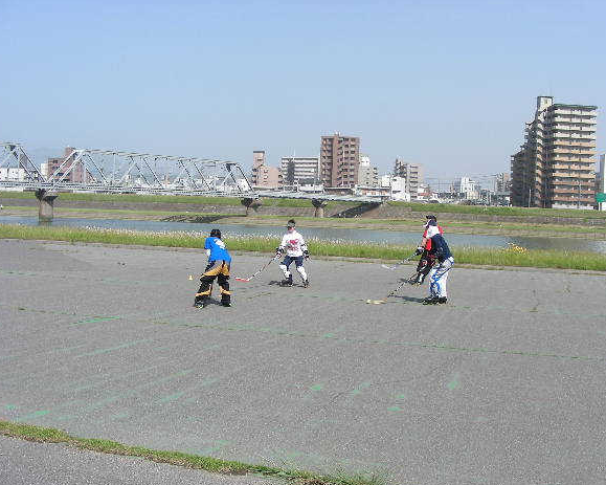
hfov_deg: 44.8
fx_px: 735
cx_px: 320
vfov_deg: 36.5
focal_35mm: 41
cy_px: 247
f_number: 4
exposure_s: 1/410
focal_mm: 6.3
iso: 50
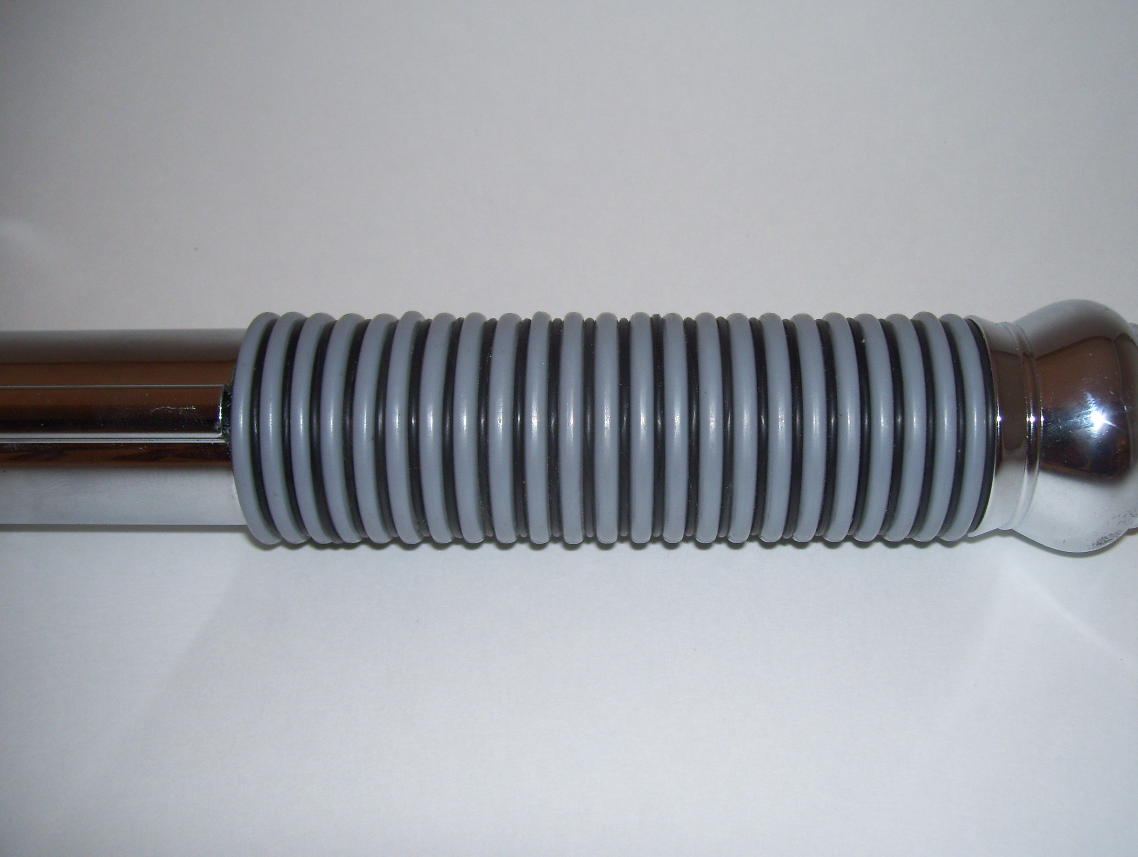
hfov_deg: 47.8
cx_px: 616
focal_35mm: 39
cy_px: 419
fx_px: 1284
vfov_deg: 36.9
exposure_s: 1/60
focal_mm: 6
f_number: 2.7
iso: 80
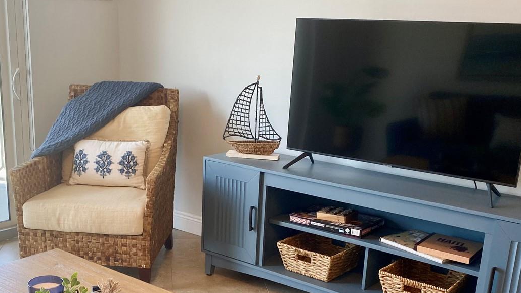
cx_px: 234
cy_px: 220
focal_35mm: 44
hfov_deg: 46.3
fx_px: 608
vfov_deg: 26.7
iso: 80
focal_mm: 4.25
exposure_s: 1/60
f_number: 1.8
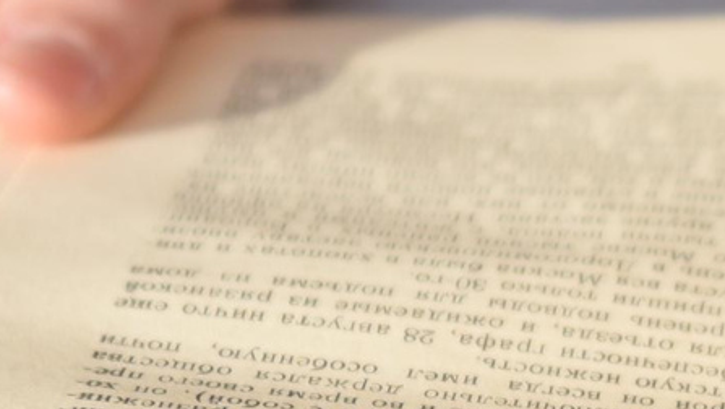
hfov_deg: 9.7
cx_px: 1066
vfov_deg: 5.6
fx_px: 4155
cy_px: 457
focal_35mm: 216
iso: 160
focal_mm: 36
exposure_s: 1/500
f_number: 2.8
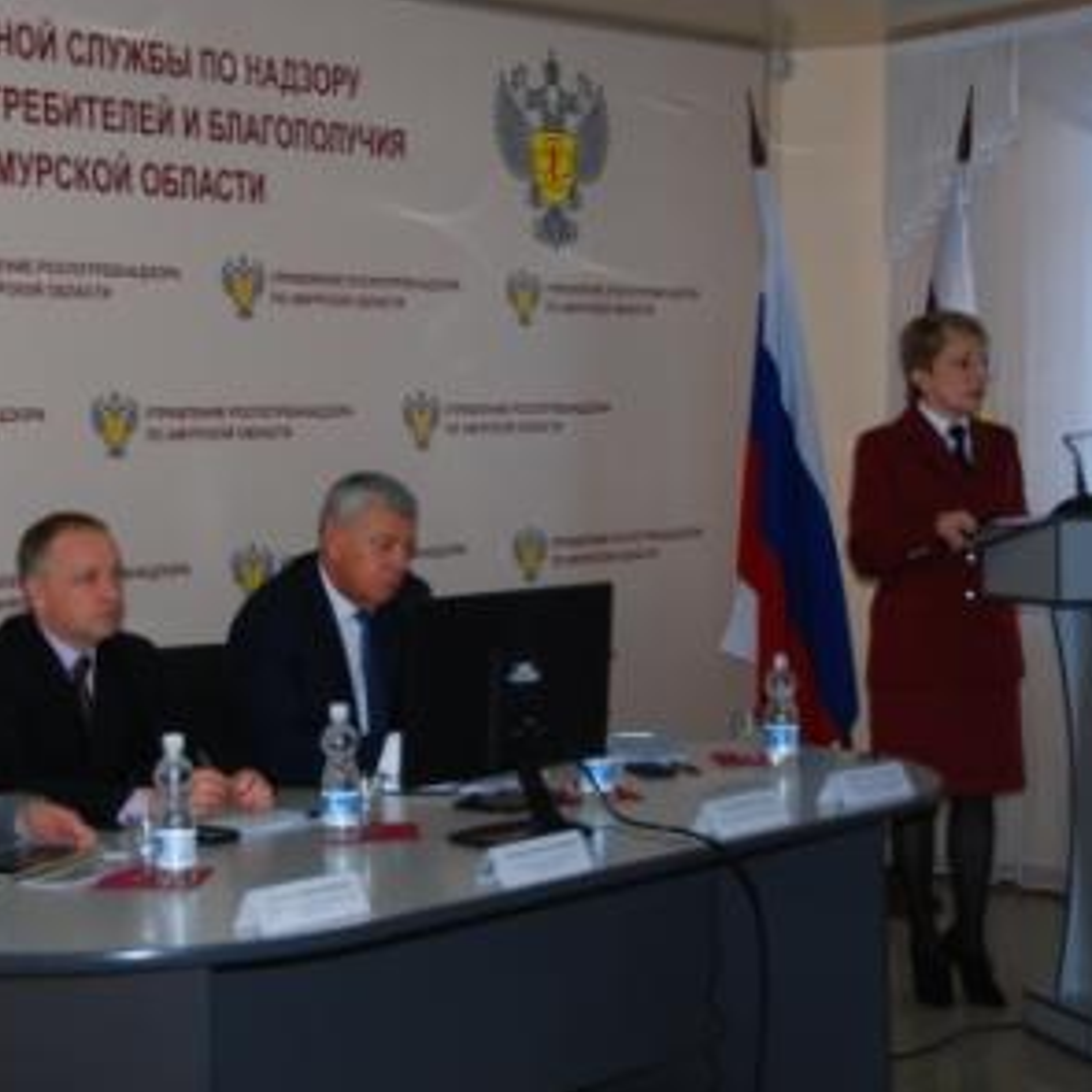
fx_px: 2213
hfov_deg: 27.6
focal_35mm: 62
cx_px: 370
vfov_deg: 27.7
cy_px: 552
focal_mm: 32
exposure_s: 1/60
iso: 125
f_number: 4.5
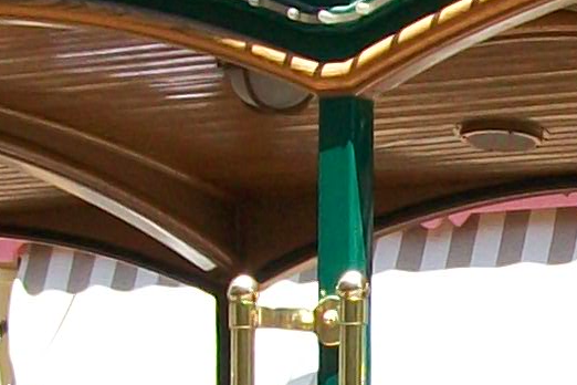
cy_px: 532
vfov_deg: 5.5
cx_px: 956
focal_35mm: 249
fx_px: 3991
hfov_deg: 8.0
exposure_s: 1/400
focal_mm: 6
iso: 64
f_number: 2.7
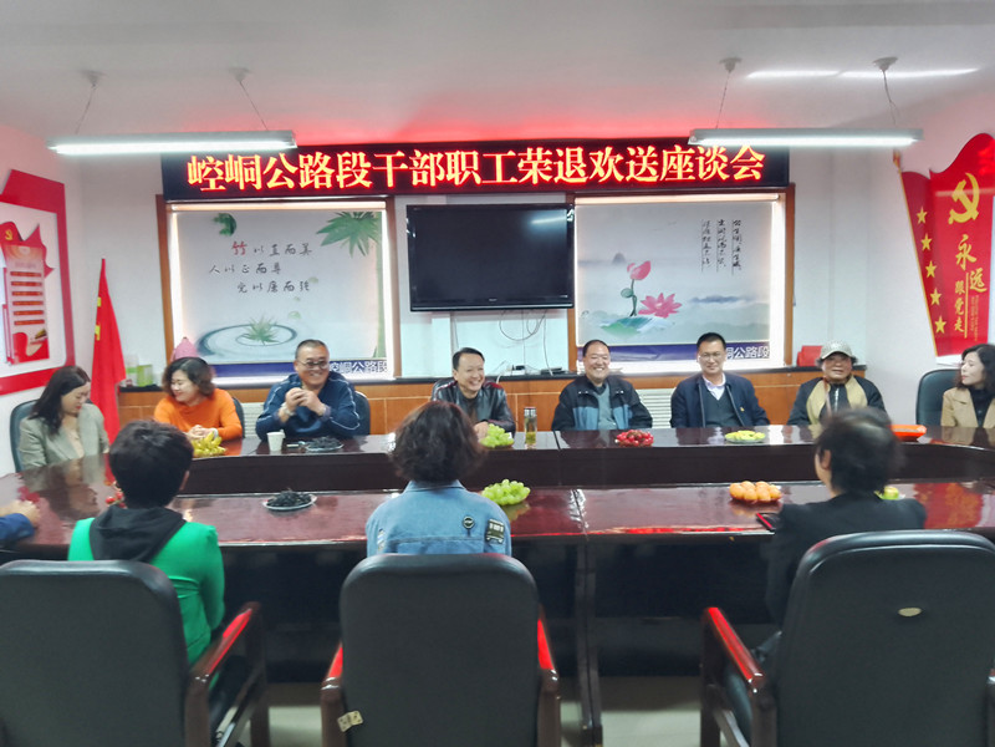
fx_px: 776
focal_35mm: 27
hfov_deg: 65.3
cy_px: 374
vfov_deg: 51.4
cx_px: 498
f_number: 1.8
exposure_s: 1/25
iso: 200
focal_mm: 3.69
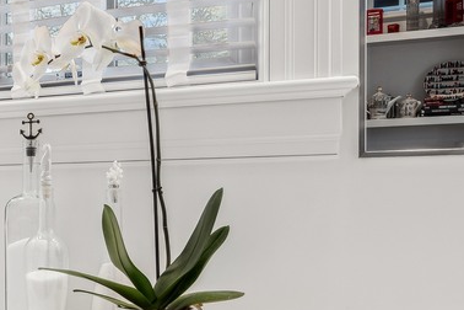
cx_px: -184
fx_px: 773
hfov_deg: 26.6
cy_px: 213
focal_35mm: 60
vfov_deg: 22.5
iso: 200
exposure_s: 1/15
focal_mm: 14
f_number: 9.5
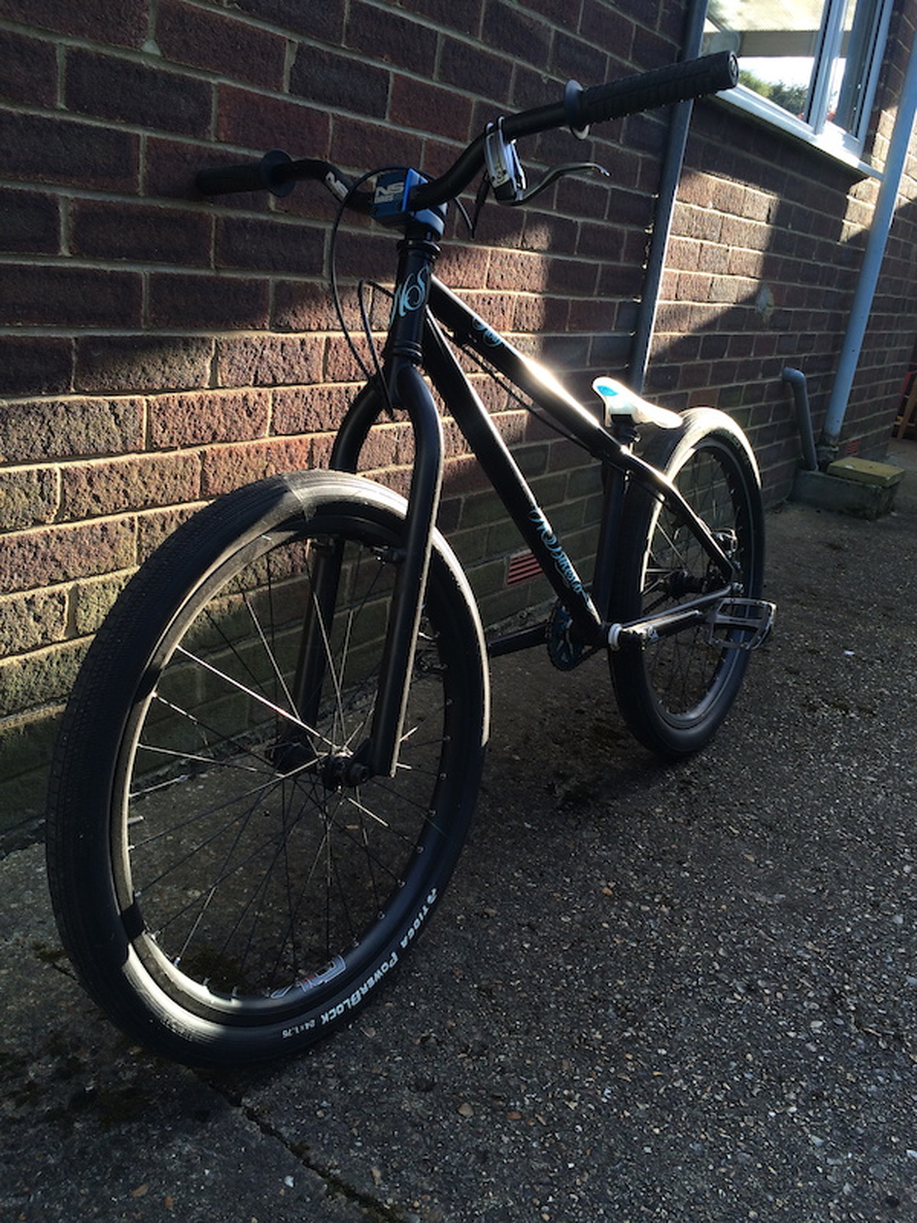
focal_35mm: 29
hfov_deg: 48.2
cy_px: 612
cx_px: 458
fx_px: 1024
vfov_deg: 61.7
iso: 32
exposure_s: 1/170
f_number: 2.2
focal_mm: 4.15
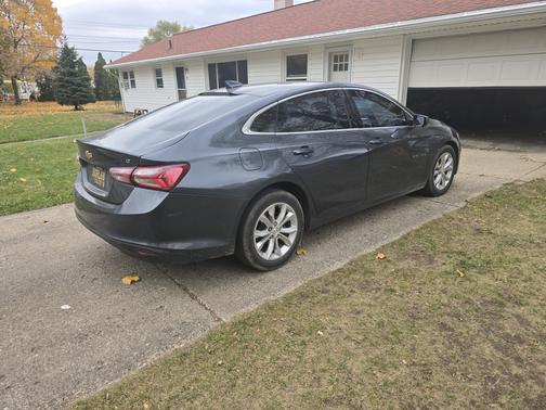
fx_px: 363
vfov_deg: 58.9
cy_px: 205
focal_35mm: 23
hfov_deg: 73.9
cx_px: 273
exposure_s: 1/180
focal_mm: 6.3
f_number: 1.7
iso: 16
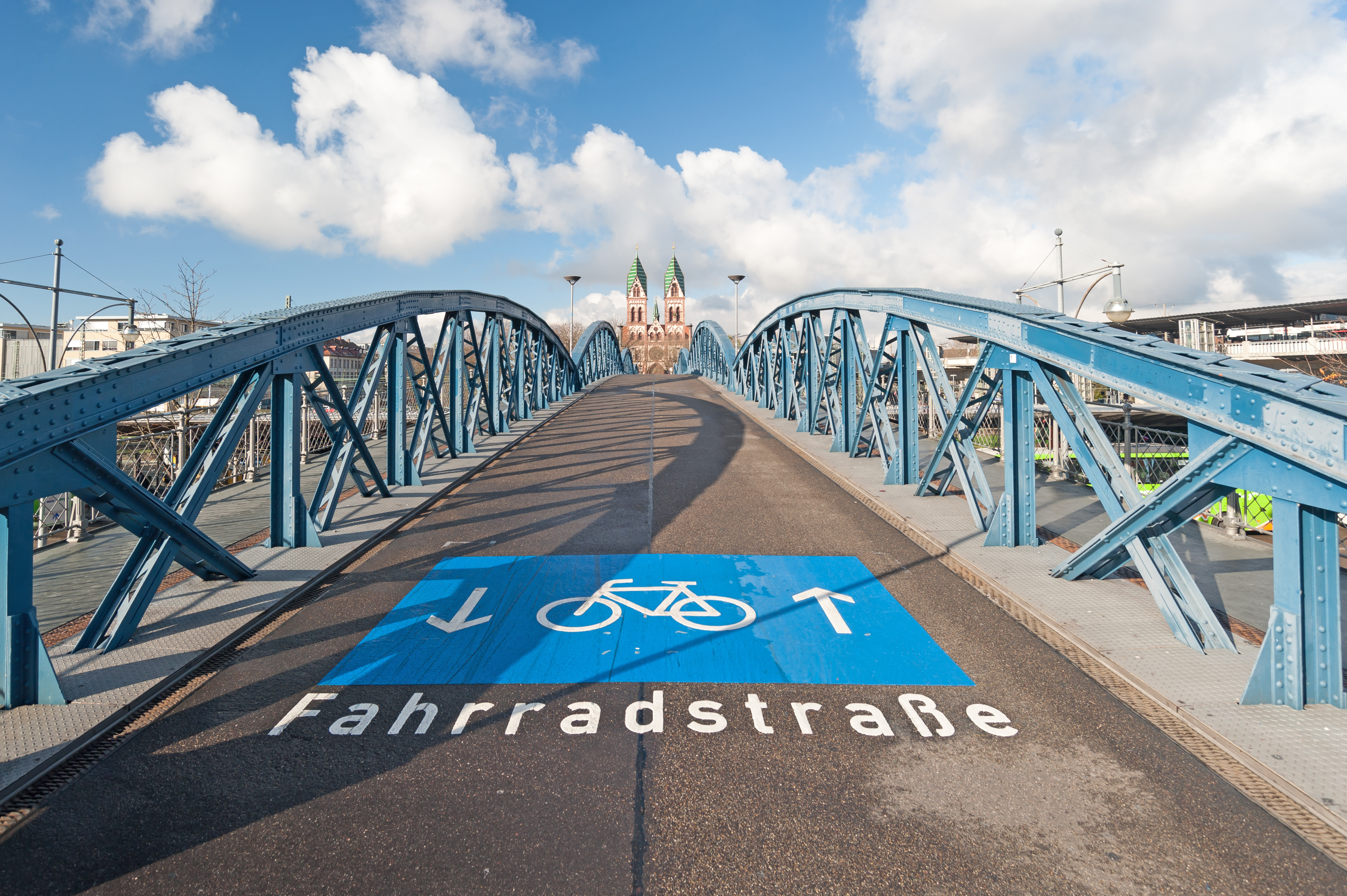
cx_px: 674
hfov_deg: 84.0
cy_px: 448
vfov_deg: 61.9
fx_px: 748
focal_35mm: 20
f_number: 9
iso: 200
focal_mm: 20
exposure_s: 1/125
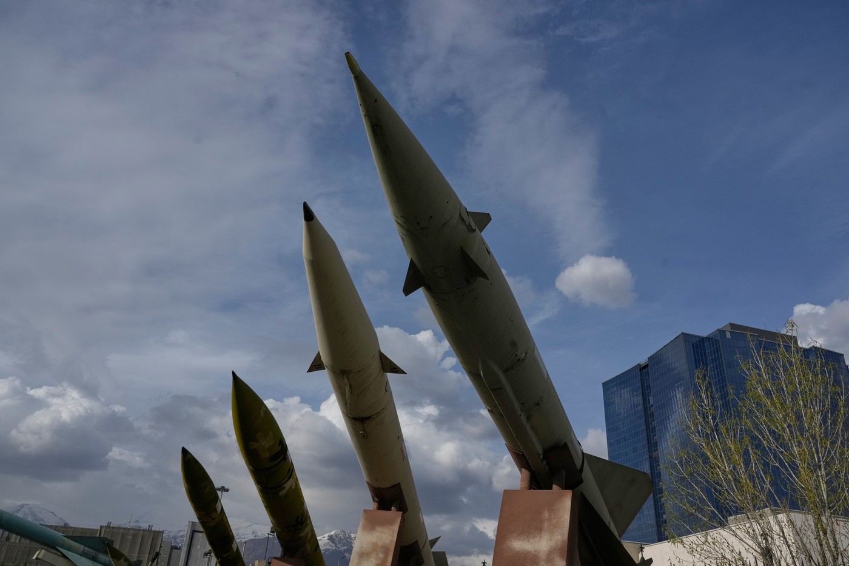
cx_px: 424
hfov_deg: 61.9
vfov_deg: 43.6
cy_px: 283
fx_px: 707
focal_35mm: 30
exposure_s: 1/3200
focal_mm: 30
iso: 800
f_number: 11
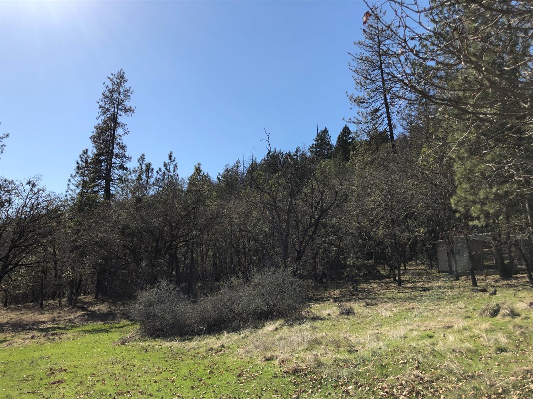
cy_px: 200
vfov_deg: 49.7
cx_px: 266
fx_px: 431
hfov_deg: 63.5
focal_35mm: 28
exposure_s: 1/2208
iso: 20
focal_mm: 3.99
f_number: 1.8
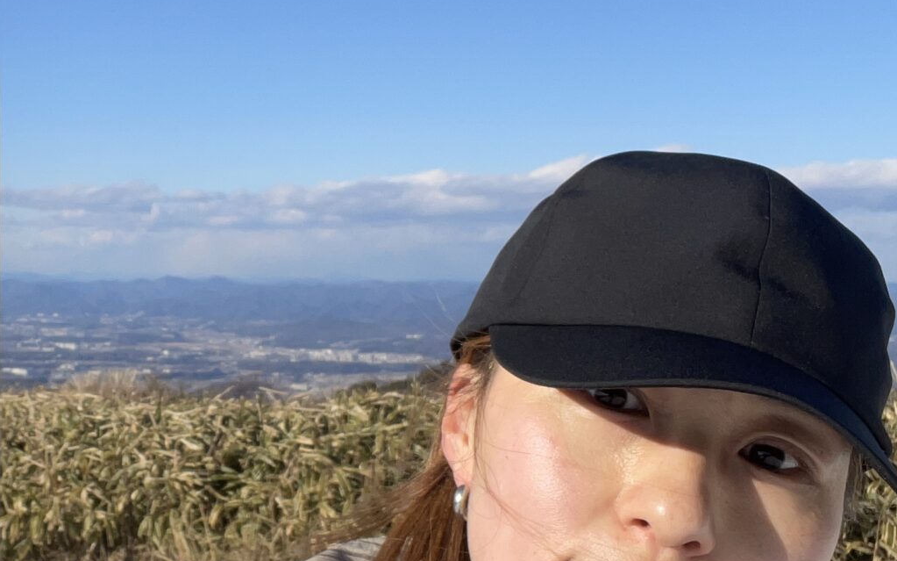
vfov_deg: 21.3
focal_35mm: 61
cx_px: 210
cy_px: 297
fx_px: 1491
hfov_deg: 32.8
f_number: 2.2
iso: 25
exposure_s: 1/1541
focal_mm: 2.71
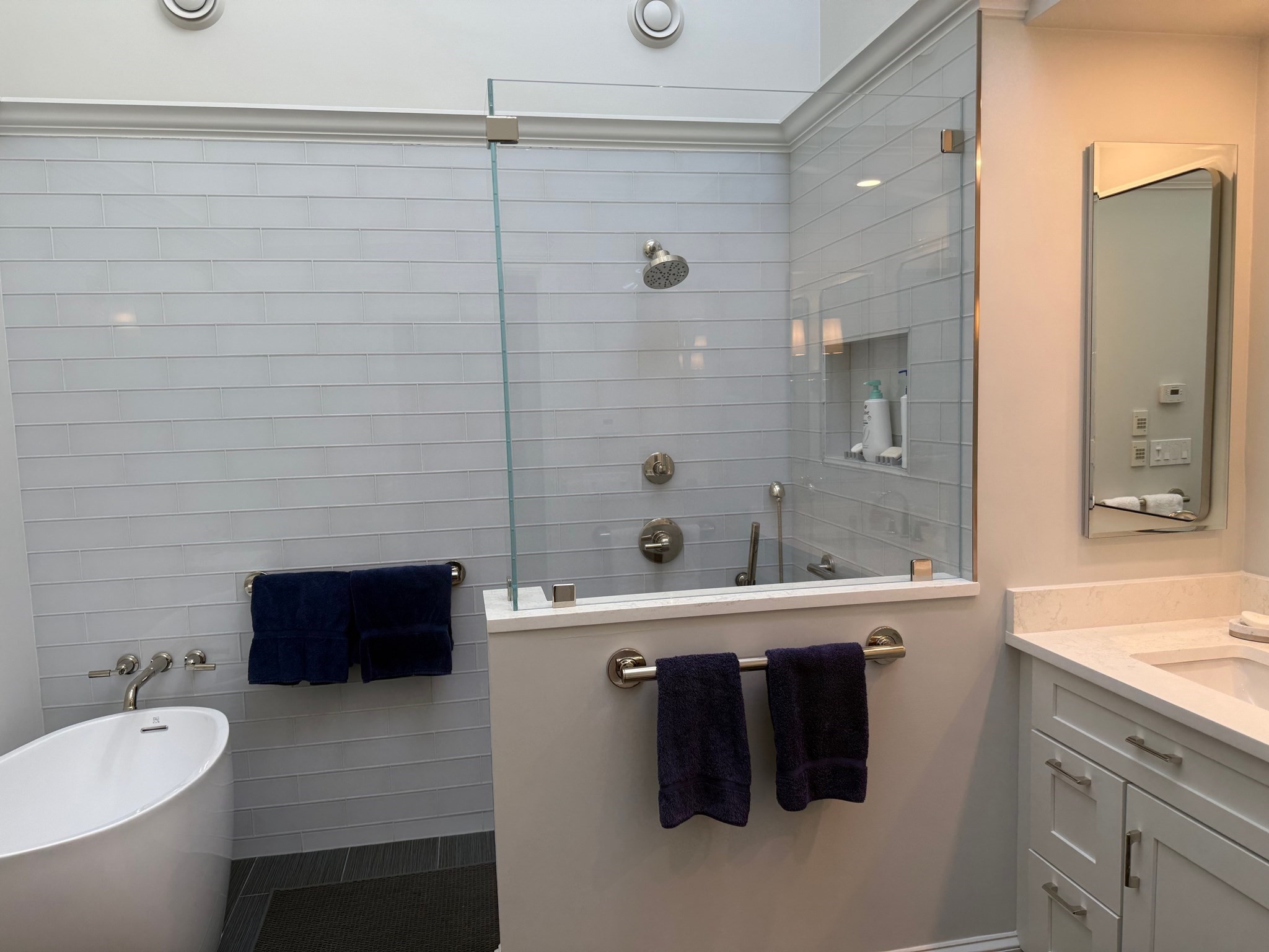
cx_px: 634
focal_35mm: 24
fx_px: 880
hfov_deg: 71.6
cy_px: 476
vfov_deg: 56.8
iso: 64
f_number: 1.78
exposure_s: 1/120
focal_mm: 6.76
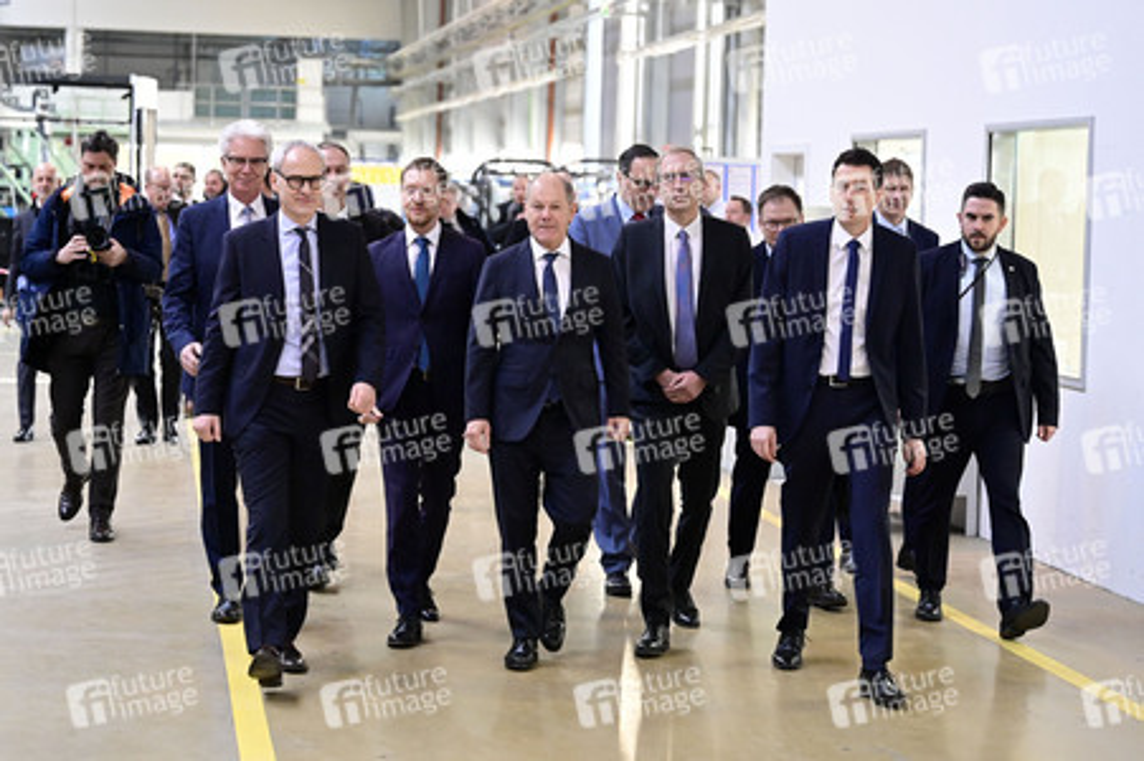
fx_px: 2223
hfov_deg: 28.9
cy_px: 380
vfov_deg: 19.4
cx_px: 572
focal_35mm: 70
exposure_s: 1/320
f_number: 3.2
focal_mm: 70
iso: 6400
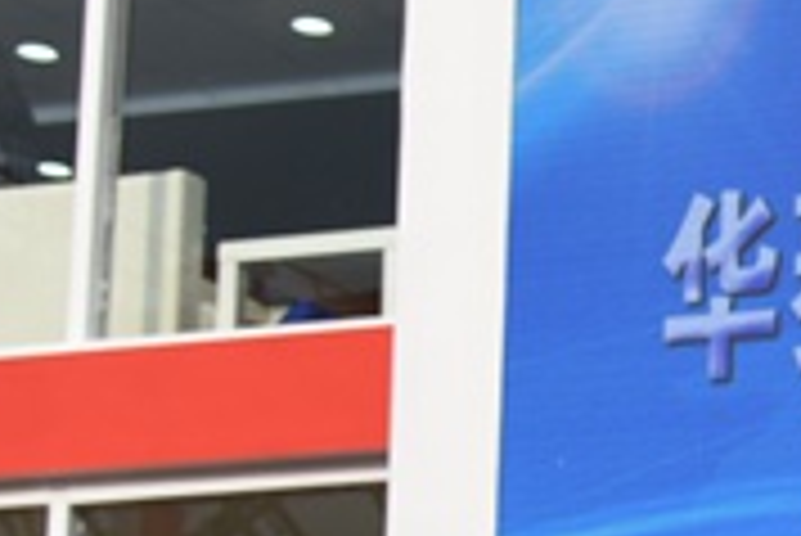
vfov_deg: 9.5
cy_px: 822
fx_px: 3140
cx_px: 1377
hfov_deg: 13.3
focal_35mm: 141
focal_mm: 30
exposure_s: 1/400
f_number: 6.3
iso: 100
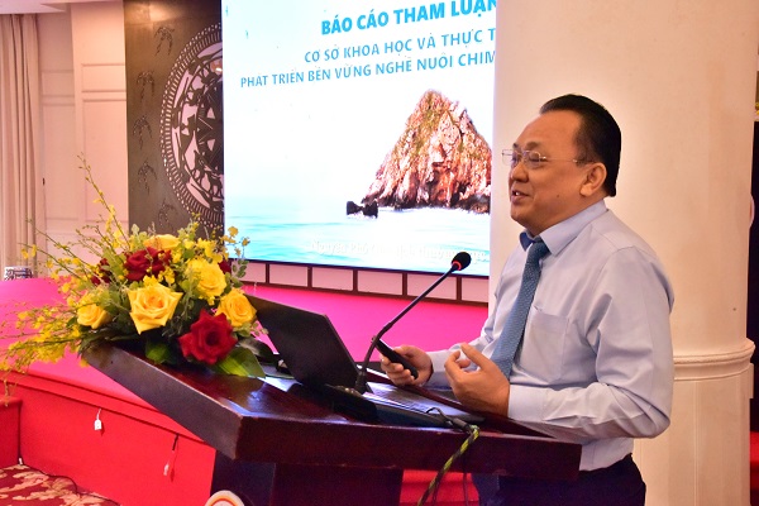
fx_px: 928
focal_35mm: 44
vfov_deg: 30.5
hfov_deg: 44.5
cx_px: 380
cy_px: 253
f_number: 16
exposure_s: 1/50
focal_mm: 44
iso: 12800
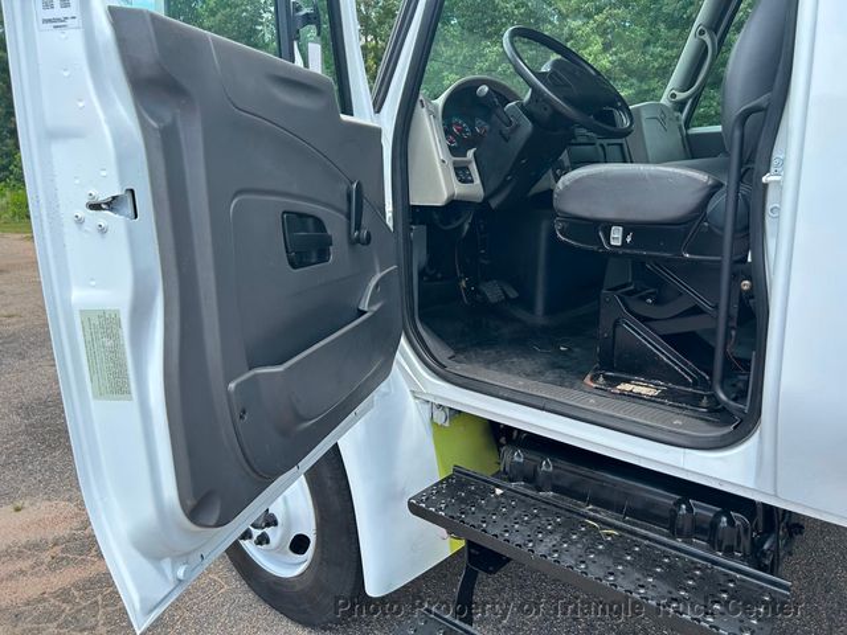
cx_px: 424
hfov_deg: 67.3
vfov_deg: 53.1
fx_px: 636
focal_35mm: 26
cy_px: 318
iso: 50
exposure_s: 1/1135
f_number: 1.5
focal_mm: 5.7
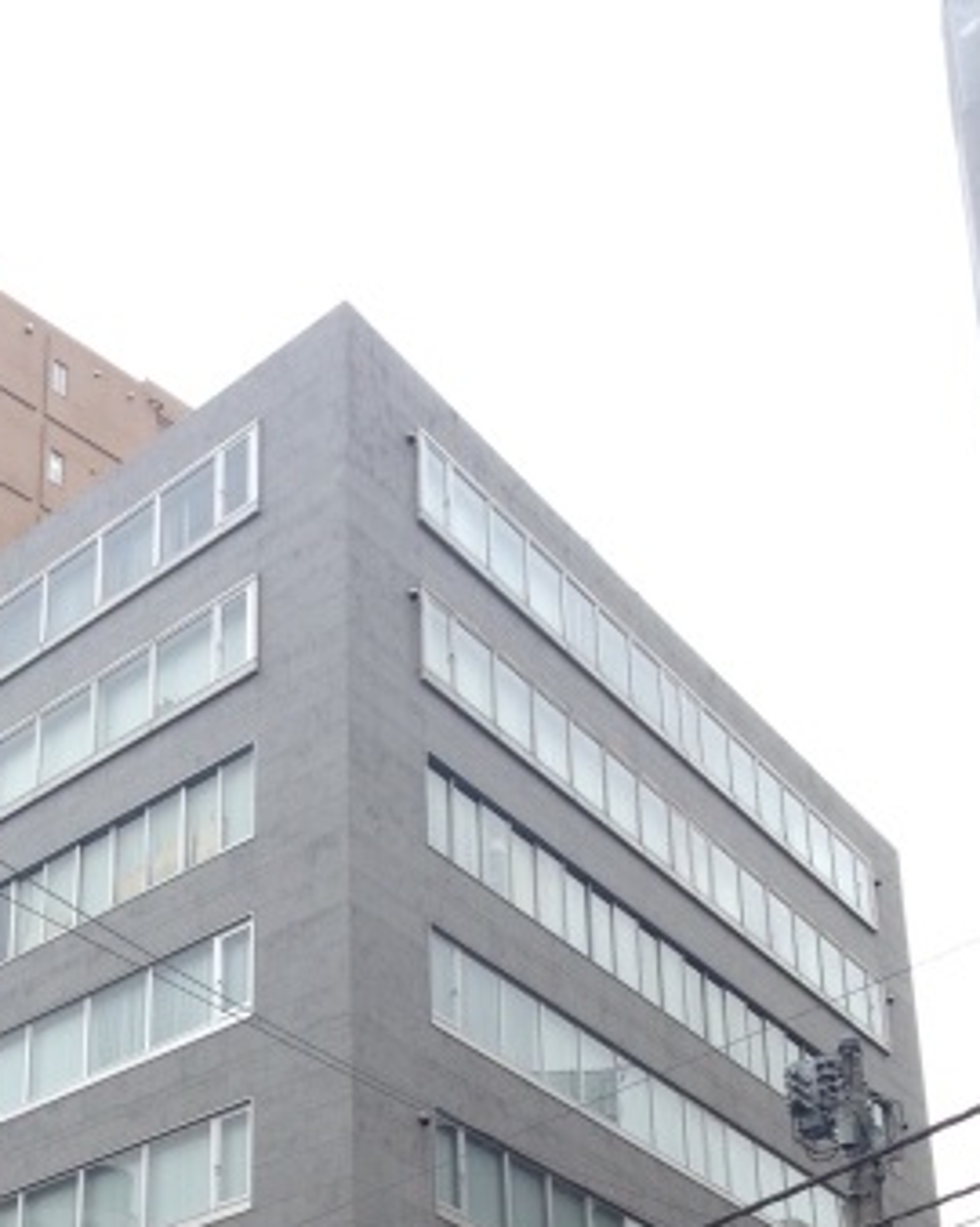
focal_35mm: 61
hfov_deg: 24.7
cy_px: 1125
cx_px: 240
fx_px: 2214
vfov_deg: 29.6
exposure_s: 1/521
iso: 50
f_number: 2.4
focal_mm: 4.12
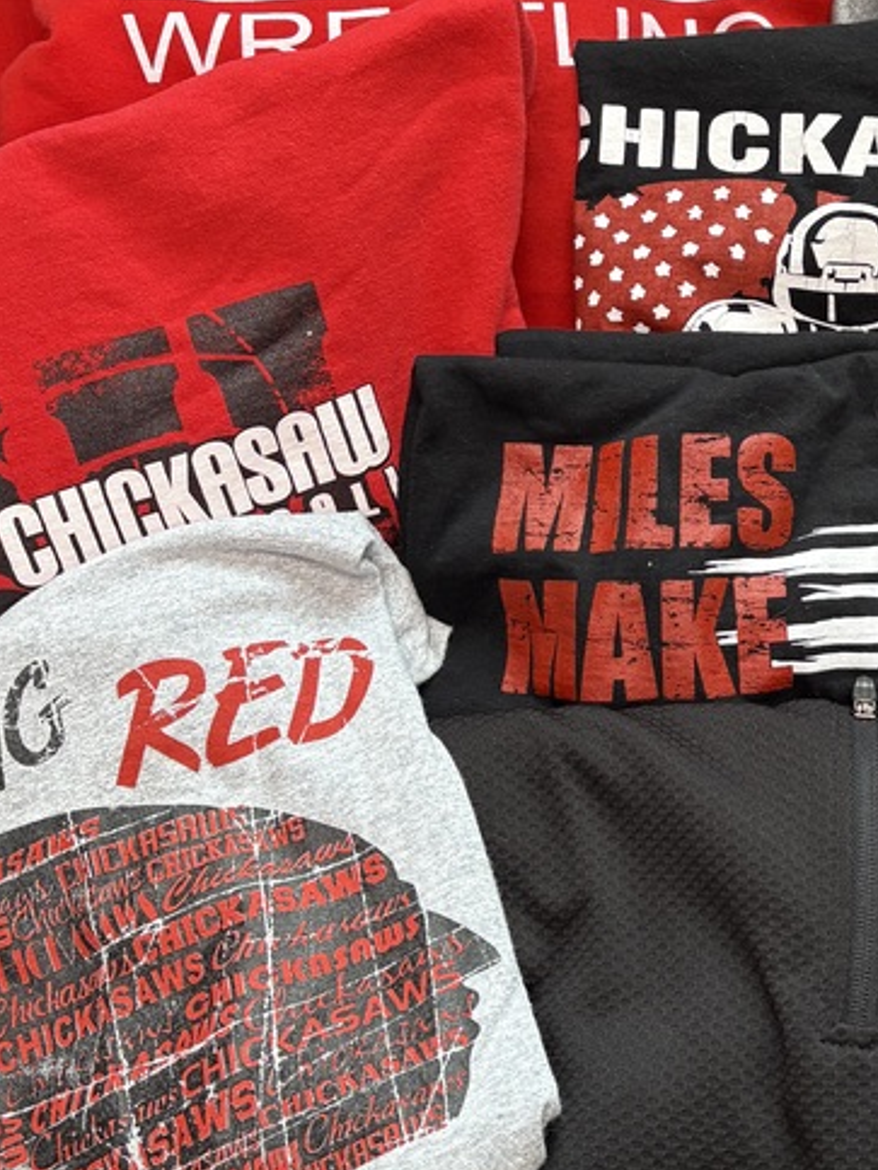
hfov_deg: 25.7
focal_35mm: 55
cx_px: 801
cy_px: 346
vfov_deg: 34.4
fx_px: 1860
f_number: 1.6
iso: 160
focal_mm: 5.96
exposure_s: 1/60
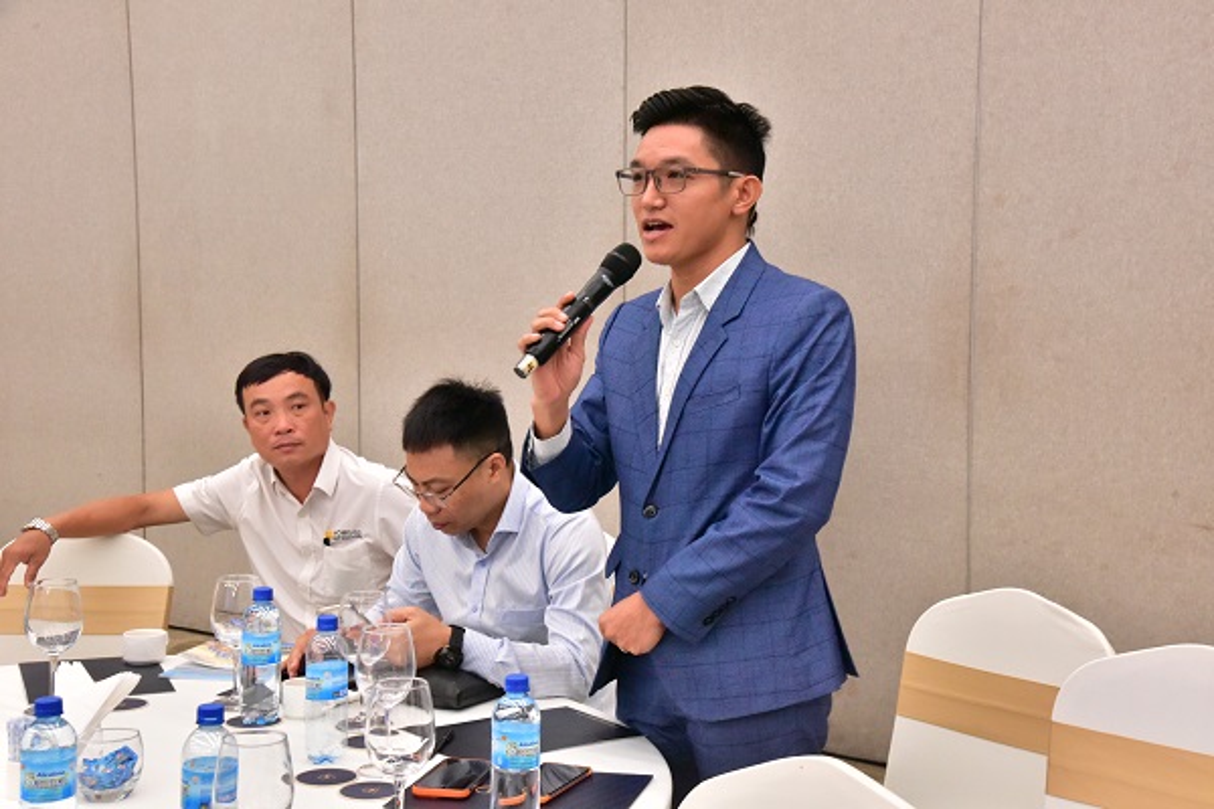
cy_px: 404
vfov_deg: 26.0
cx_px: 607
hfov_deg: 38.2
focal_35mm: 52
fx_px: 1753
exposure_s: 1/60
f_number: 10
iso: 6400
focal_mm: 52
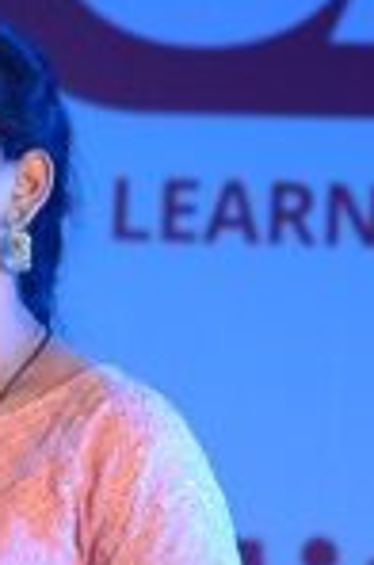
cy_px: 357
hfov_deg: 2.2
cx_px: 134
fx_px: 9785
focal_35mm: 625
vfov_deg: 3.3
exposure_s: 1/320
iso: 2000
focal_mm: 120
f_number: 4
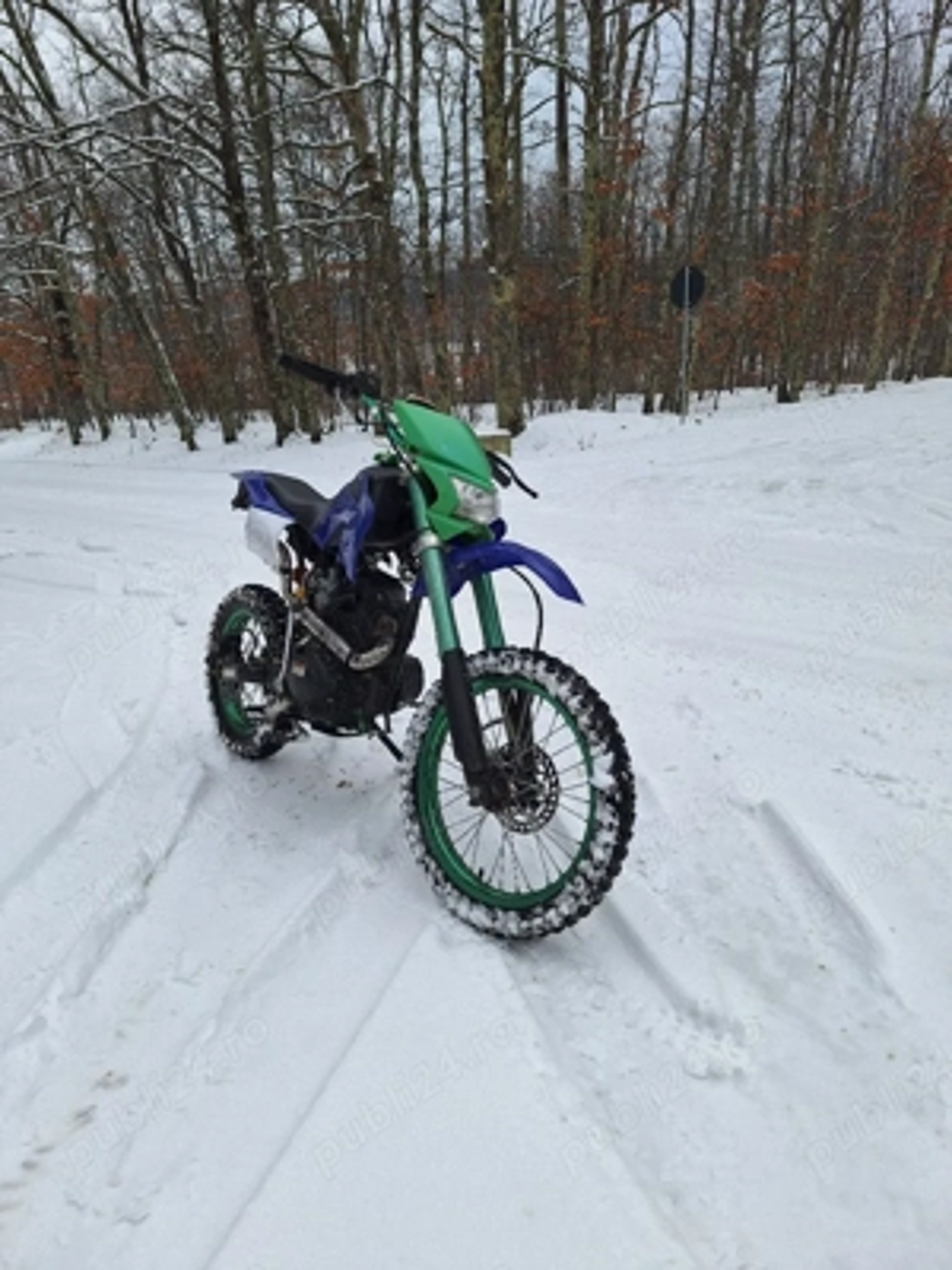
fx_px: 843
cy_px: 635
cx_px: 476
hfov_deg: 58.9
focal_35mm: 23
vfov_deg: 73.9
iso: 40
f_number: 1.8
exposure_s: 1/1000
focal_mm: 5.54
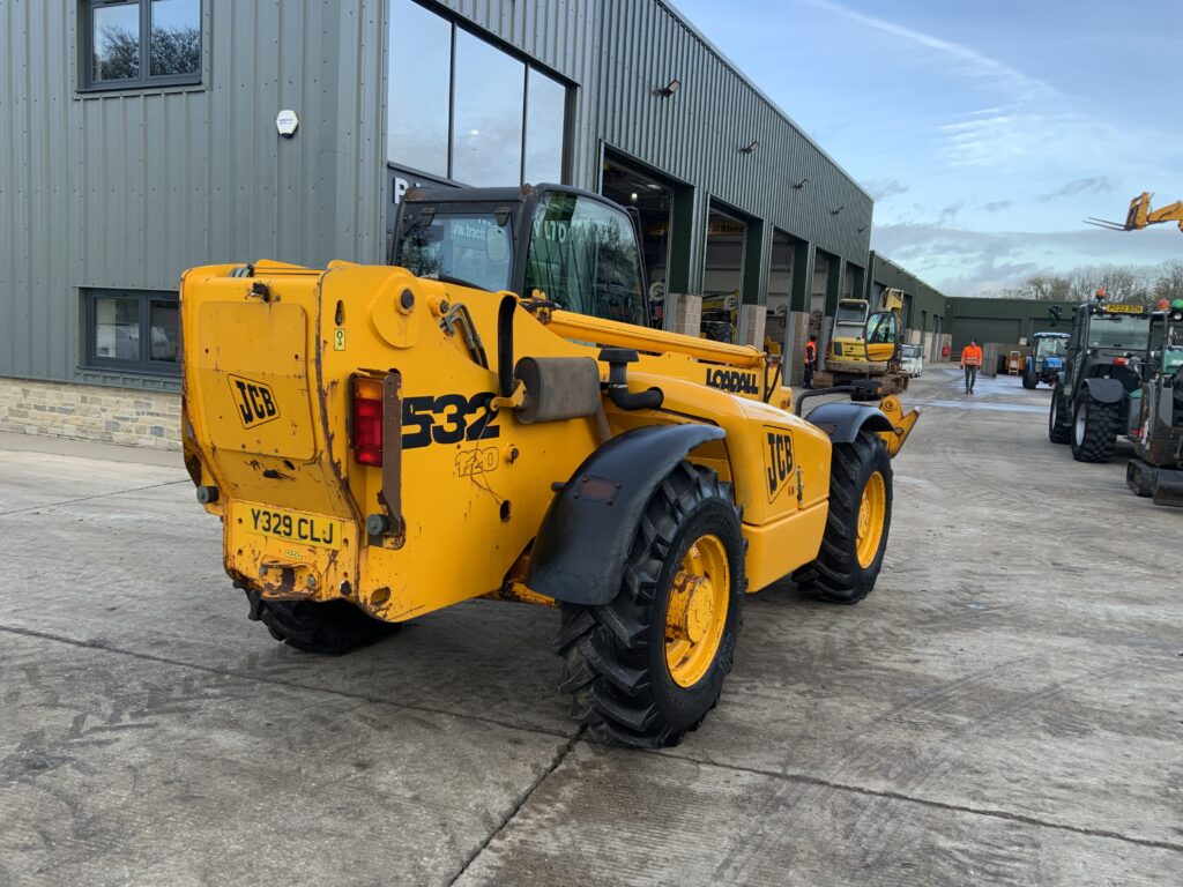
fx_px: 991
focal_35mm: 29
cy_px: 444
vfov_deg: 48.2
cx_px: 592
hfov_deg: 61.7
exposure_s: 1/122
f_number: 1.8
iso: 20
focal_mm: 3
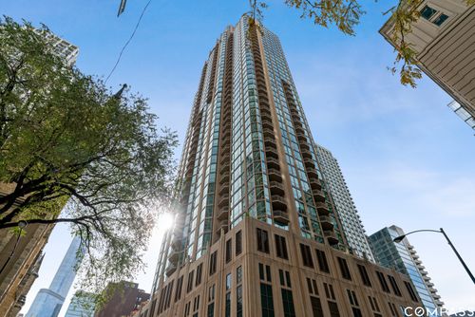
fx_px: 264
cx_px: 238
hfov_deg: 83.9
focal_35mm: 20
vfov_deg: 62.0
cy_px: 158
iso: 320
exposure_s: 1/640
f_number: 7.1
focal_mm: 20
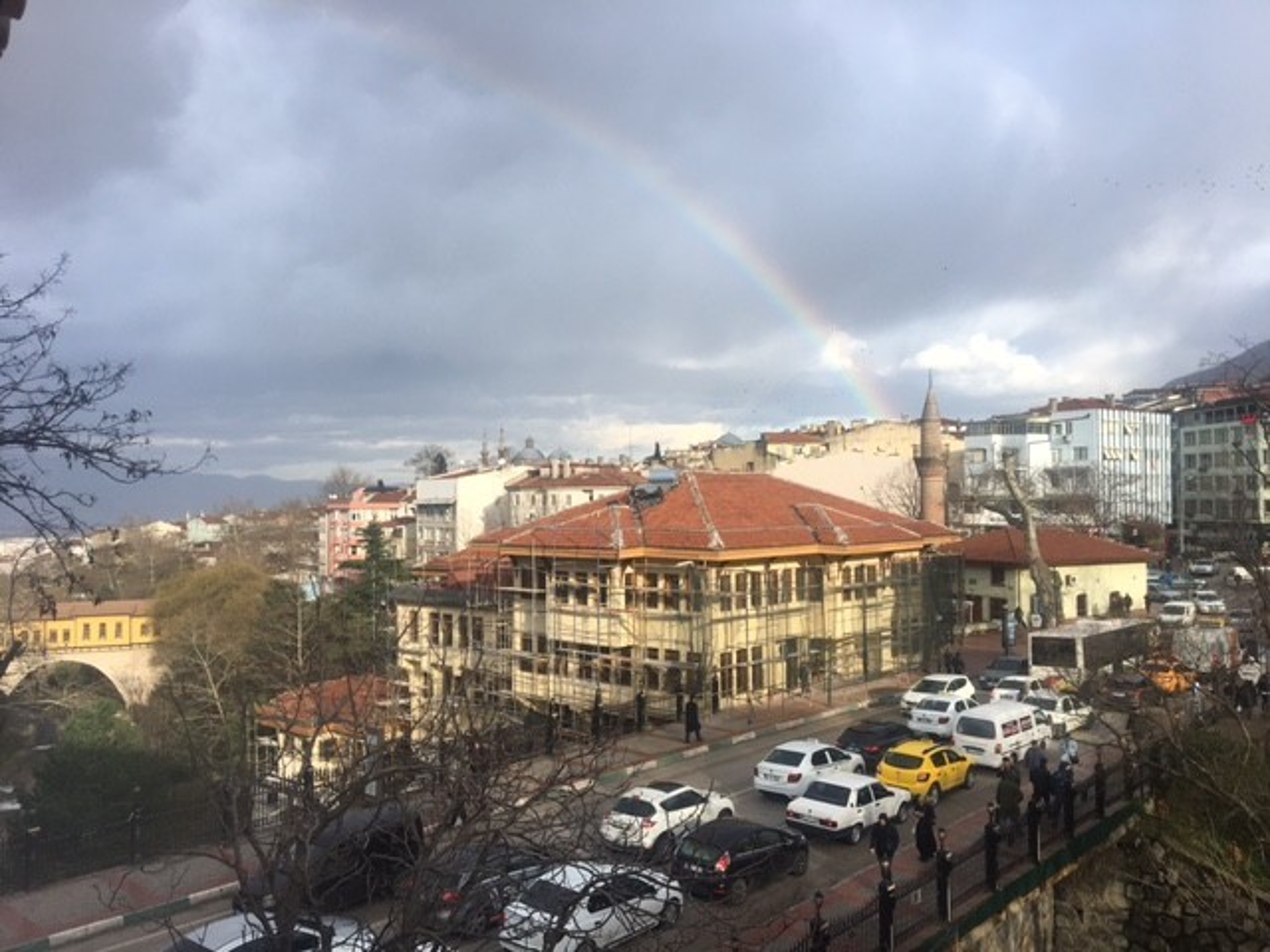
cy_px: 476
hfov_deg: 61.7
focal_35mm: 29
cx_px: 635
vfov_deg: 48.2
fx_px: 1064
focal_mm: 4.15
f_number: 2.2
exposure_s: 1/663
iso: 25
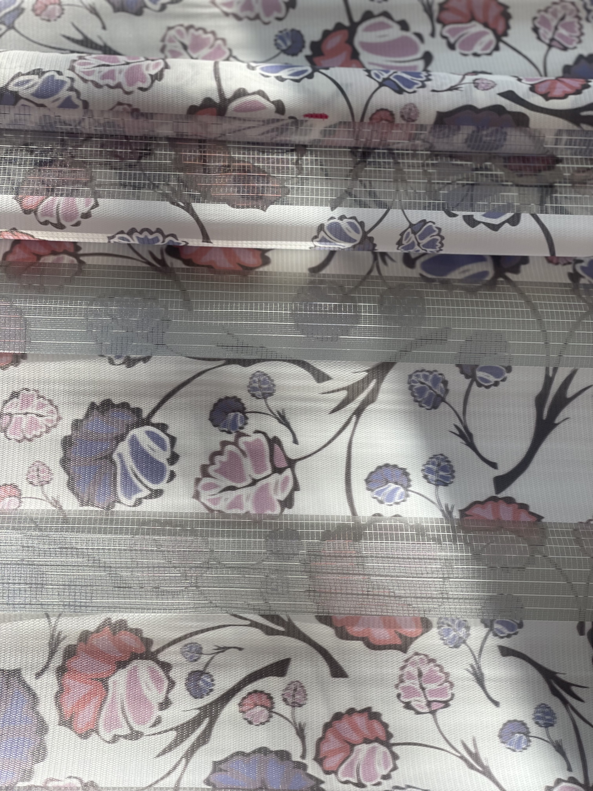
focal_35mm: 52
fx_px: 1188
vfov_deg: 36.8
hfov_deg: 28.0
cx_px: 296
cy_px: 396
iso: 25
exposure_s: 1/180
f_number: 2
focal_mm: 6
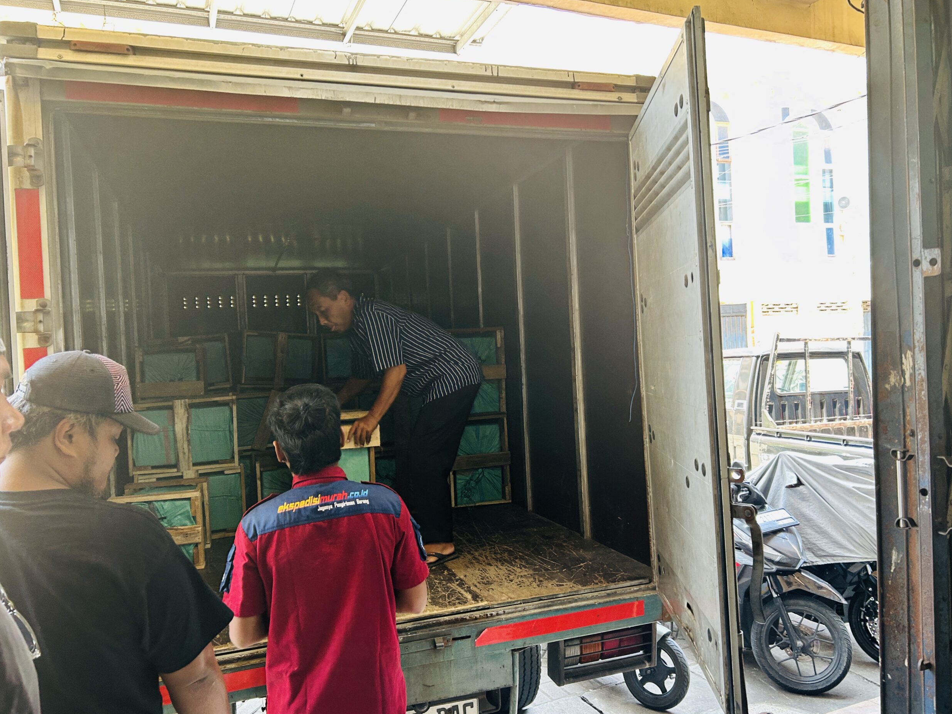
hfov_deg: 65.3
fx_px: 743
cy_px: 360
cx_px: 475
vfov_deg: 51.4
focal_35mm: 27
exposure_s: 1/50
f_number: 1.5
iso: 100
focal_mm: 5.7
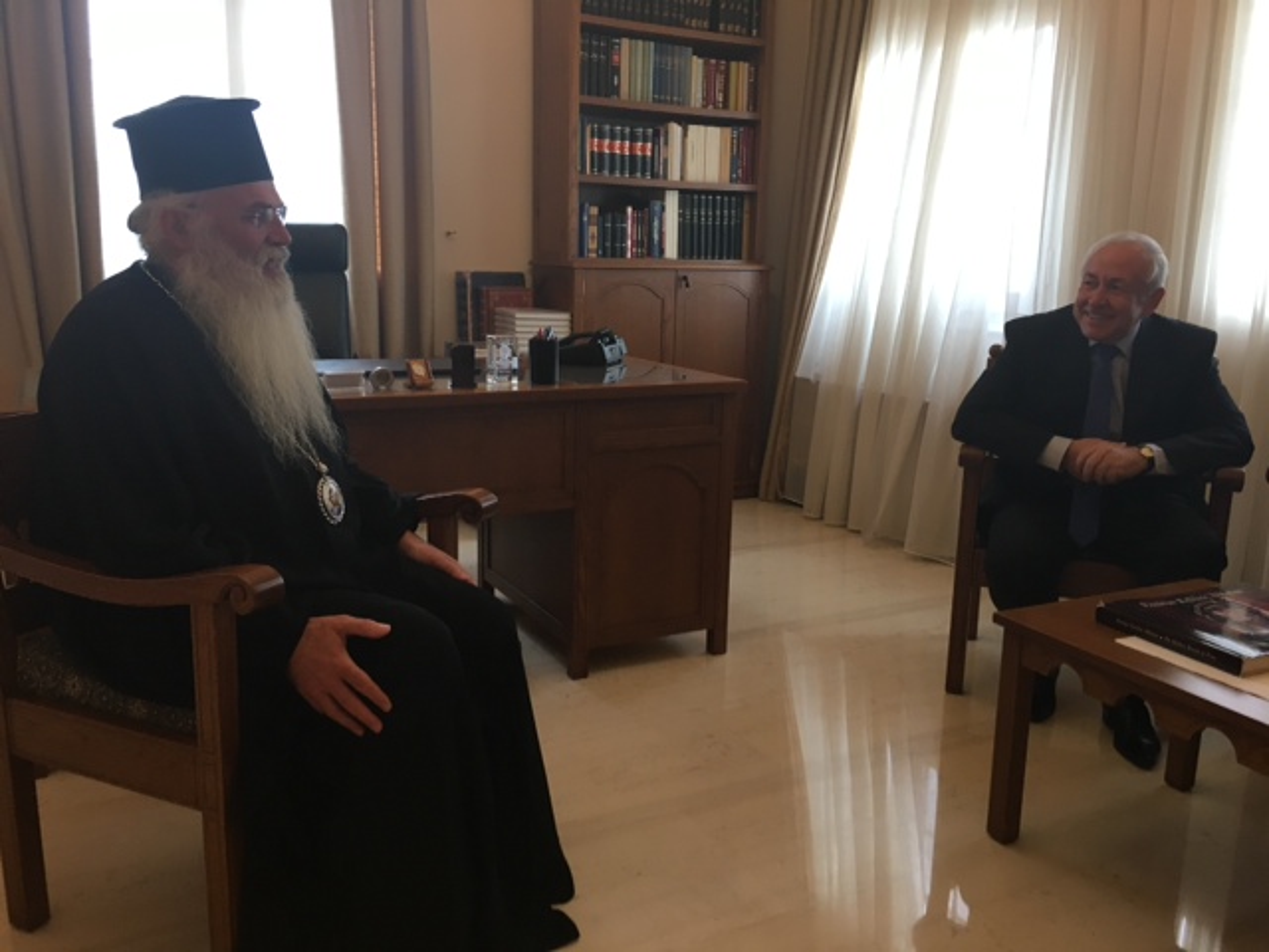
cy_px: 476
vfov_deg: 48.2
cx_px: 634
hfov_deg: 61.7
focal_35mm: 29
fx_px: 1063
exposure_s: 1/33
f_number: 2.2
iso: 100
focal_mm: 4.15
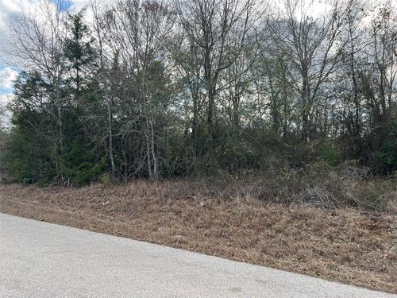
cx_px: 198
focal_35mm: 26
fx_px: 298
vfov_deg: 53.1
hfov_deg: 67.3
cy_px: 149
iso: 50
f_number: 1.5
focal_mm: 5.7
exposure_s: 1/873
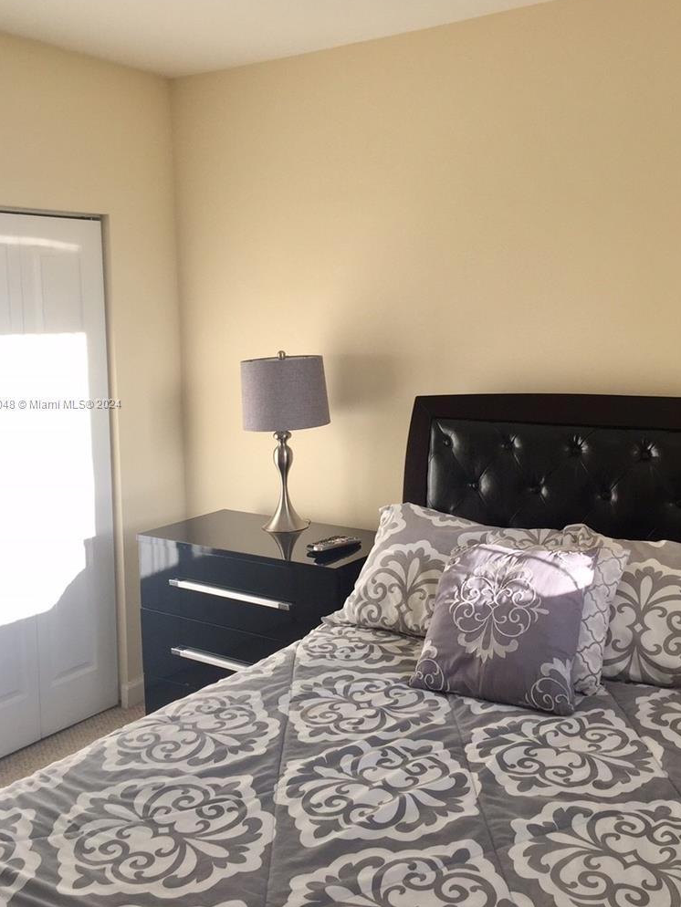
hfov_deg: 40.7
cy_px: 404
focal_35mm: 35
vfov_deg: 52.5
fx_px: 918
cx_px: 364
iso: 32
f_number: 2.2
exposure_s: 1/304
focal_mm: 4.15
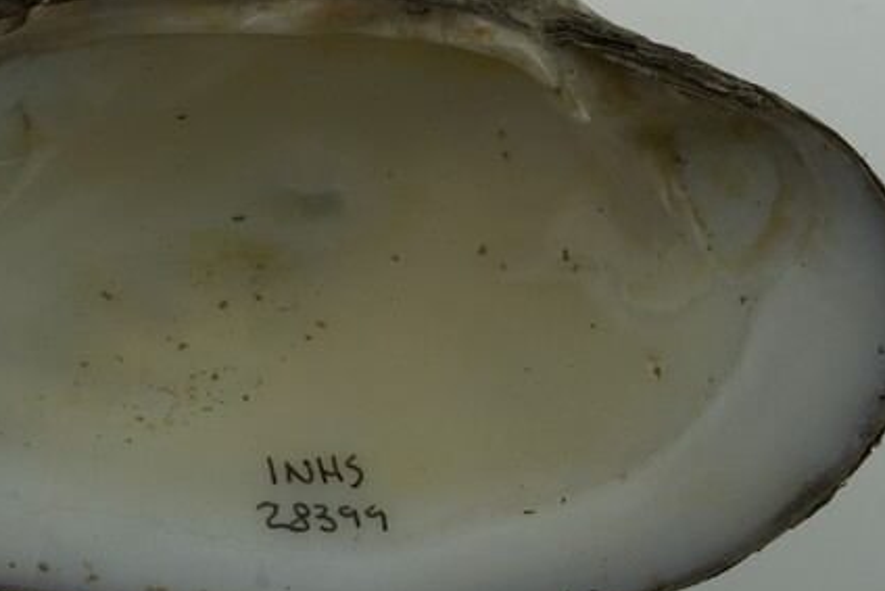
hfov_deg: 11.8
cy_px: -16
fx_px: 4180
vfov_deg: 8.0
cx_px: -194
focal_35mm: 170
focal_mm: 60
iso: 100
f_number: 10
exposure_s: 1/125
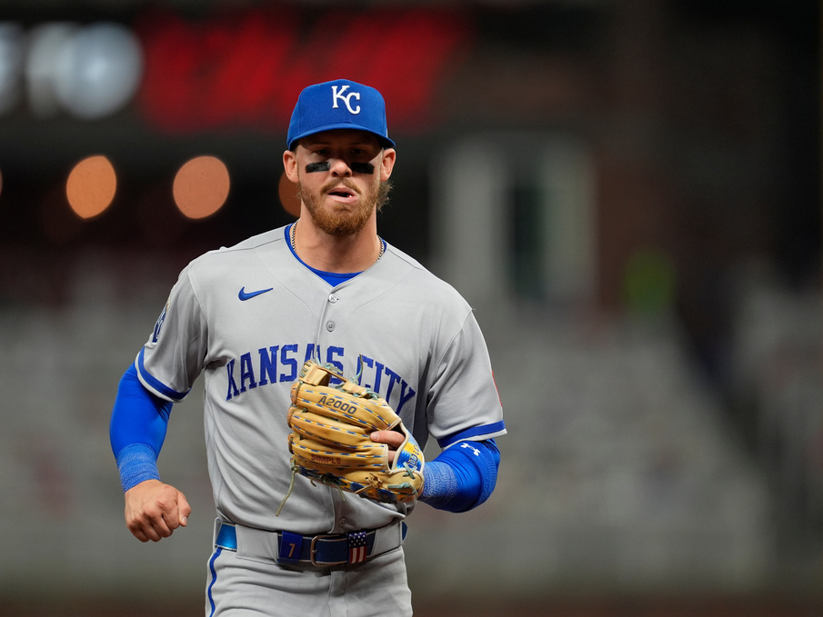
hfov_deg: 4.6
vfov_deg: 3.4
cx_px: 372
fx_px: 10344
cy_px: 308
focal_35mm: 435
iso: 2000
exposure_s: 1/2000
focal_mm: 400
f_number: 2.8
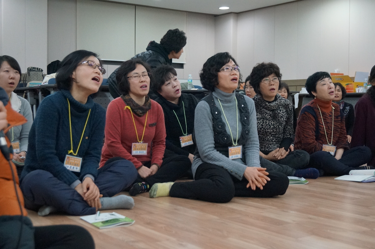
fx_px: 546
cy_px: 124
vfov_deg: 25.7
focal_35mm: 52
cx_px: 188
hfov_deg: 37.9
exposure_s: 1/160
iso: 3200
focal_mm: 35
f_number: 4.5
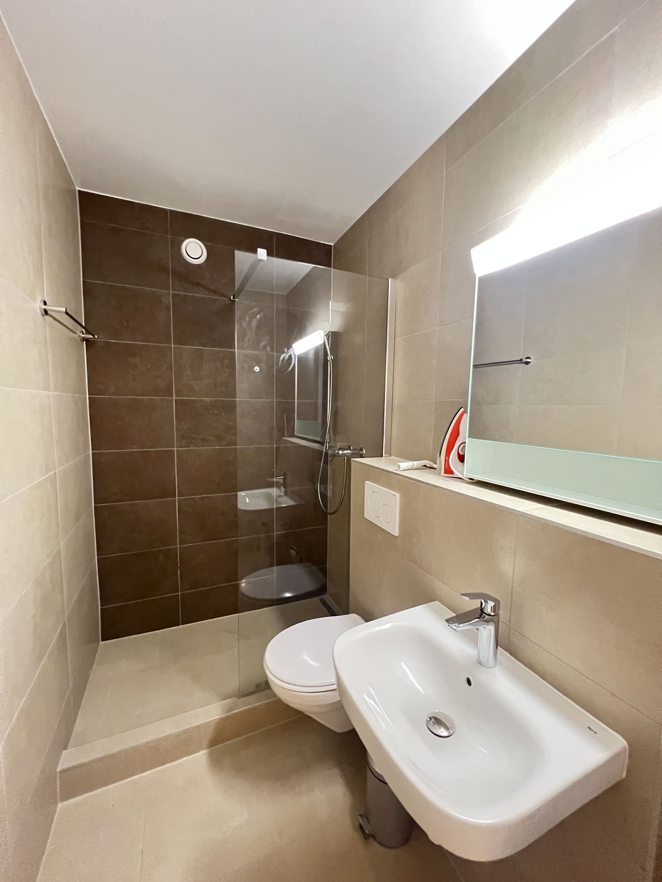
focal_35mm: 13
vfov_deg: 106.2
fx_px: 331
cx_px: 331
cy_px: 441
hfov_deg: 89.9
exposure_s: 1/34
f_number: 1.8
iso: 1000
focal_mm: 1.57
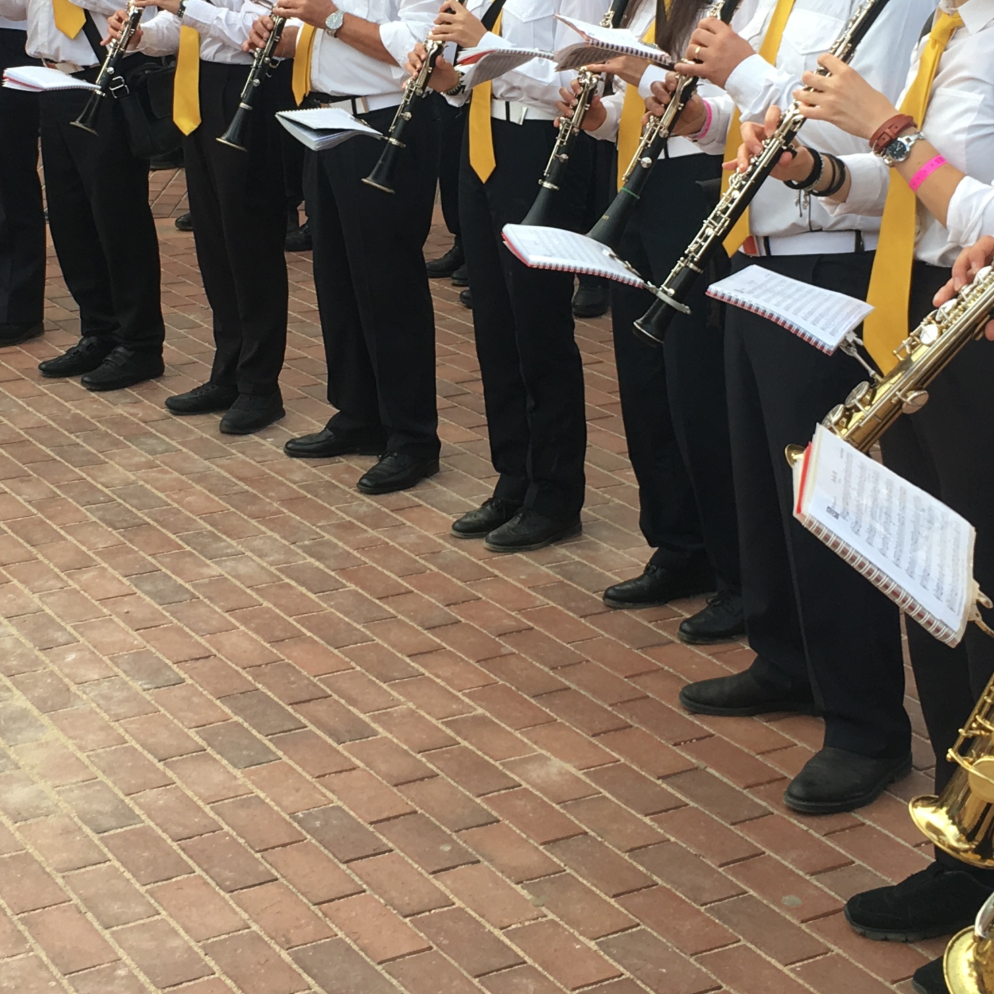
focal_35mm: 70
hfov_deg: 24.6
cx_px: 379
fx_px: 2274
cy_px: 185
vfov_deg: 24.2
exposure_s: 1/100
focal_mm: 4.15
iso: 25
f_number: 2.2
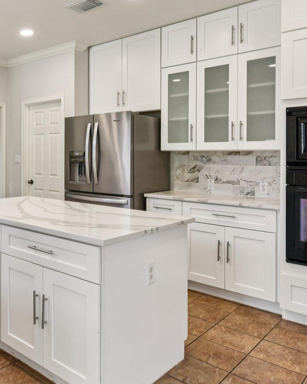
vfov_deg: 56.7
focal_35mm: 31
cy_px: 151
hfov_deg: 42.0
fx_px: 352
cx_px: 13
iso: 250
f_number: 8
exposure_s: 1/15
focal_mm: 14
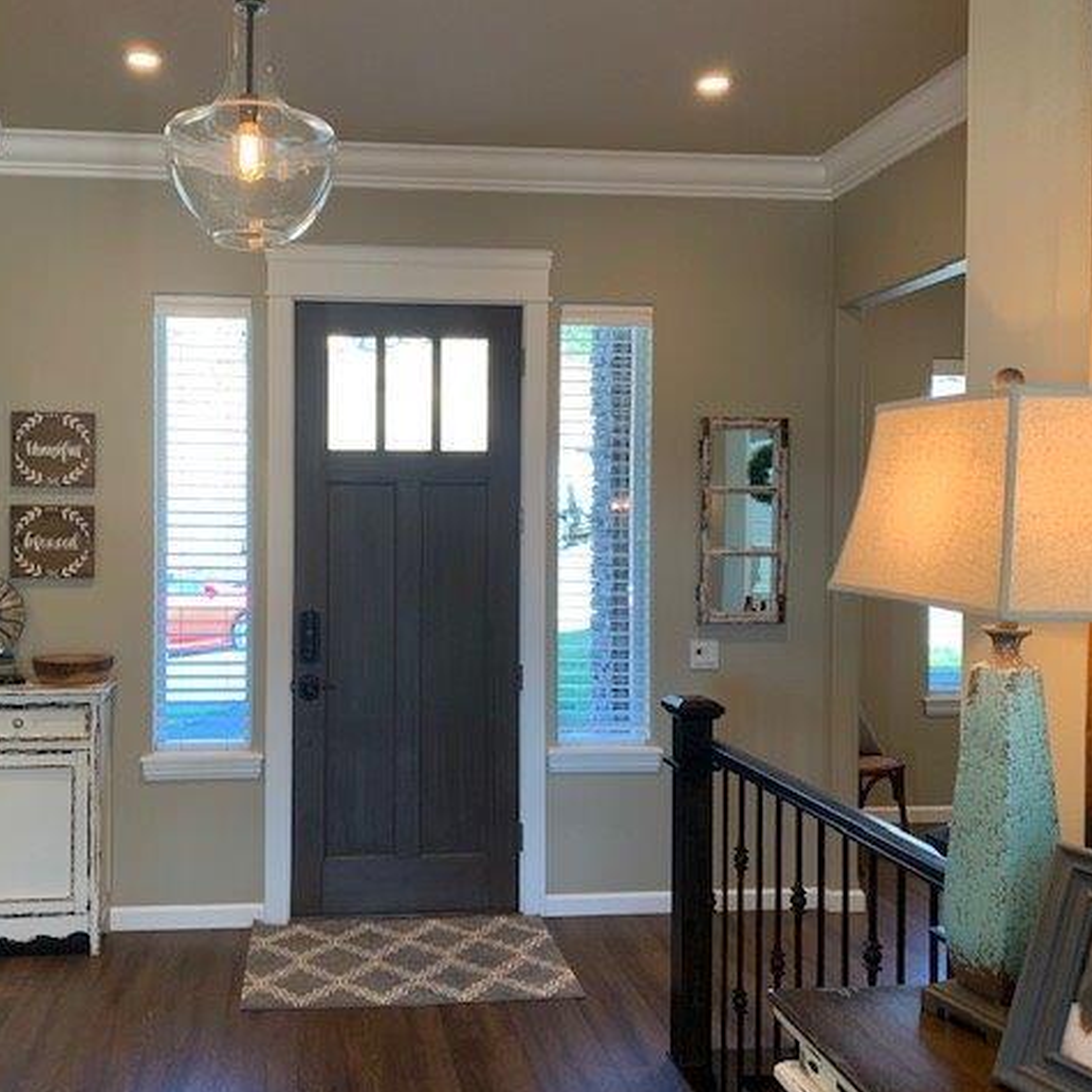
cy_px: 548
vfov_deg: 52.5
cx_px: 399
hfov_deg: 51.9
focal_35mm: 31
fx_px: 1106
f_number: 1.8
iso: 100
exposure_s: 1/60
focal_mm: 4.25
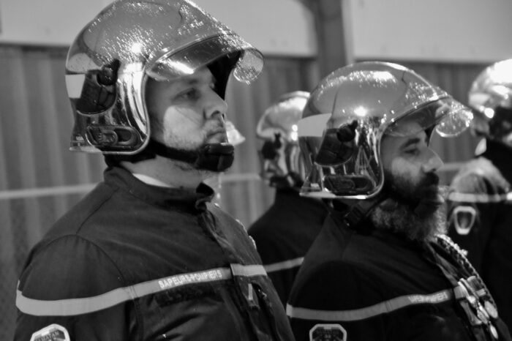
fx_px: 2239
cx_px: 256
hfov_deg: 13.0
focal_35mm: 158
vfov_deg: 8.7
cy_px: 170
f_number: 5.6
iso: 3200
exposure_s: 1/13
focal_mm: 105
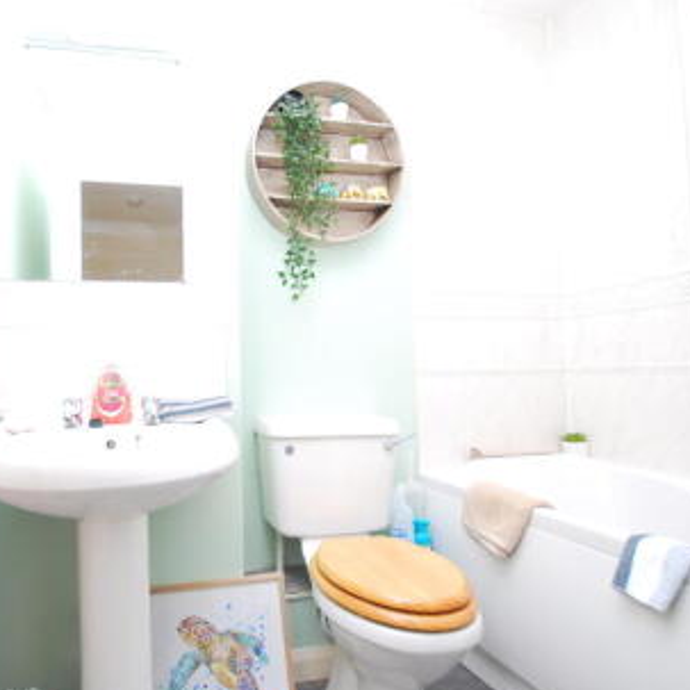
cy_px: 356
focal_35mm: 20
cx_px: 225
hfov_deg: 72.4
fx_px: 451
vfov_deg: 74.8
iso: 100
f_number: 4
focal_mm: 10
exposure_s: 1/60
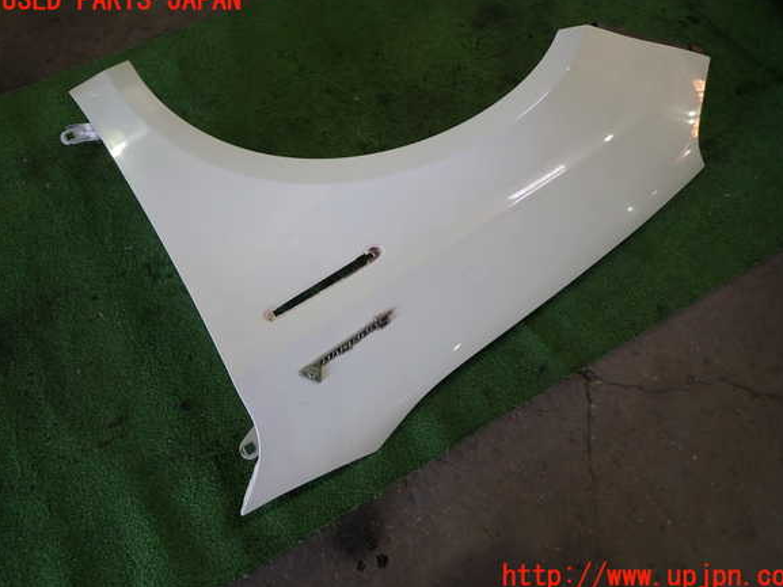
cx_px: 402
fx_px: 588
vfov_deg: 53.1
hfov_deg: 67.3
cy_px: 289
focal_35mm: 26
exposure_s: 1/60
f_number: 2
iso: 200
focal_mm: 4.5
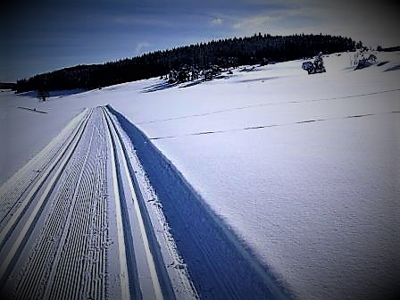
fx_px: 404
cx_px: 200
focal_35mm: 35
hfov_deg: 52.6
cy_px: 150
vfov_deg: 40.7
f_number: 2.4
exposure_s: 1/6944
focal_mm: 4.28
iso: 50
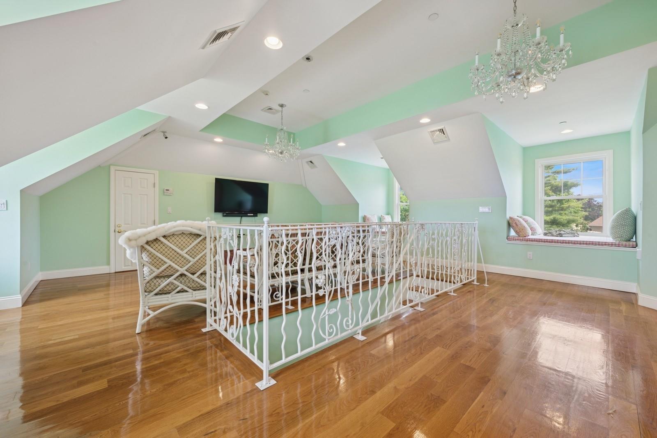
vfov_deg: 81.2
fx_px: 255
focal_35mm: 14
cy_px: 219
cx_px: 328
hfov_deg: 104.3
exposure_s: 1/3
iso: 100
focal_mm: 14
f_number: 11
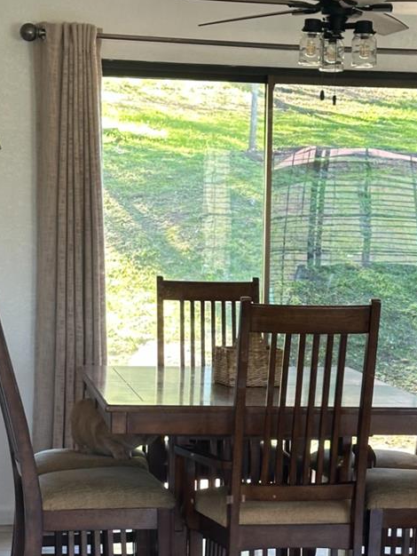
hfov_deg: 12.9
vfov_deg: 16.9
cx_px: 291
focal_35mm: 115
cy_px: 471
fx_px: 1846
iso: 100
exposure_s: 1/60
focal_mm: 6.86
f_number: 1.78
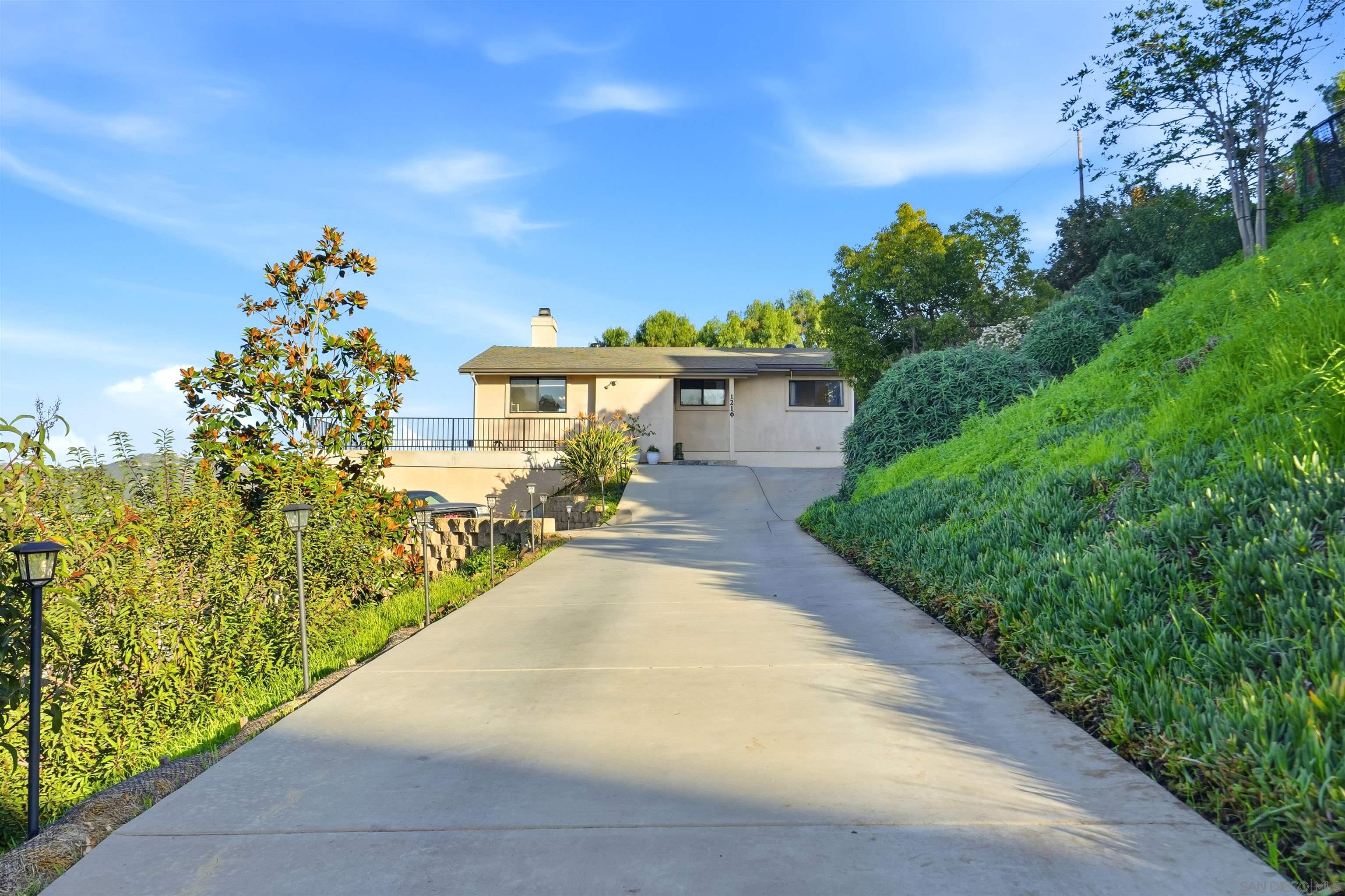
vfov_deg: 42.3
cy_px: 448
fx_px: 1158
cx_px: 672
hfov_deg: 60.3
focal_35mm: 31
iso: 500
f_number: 11
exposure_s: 1/2000
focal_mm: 31
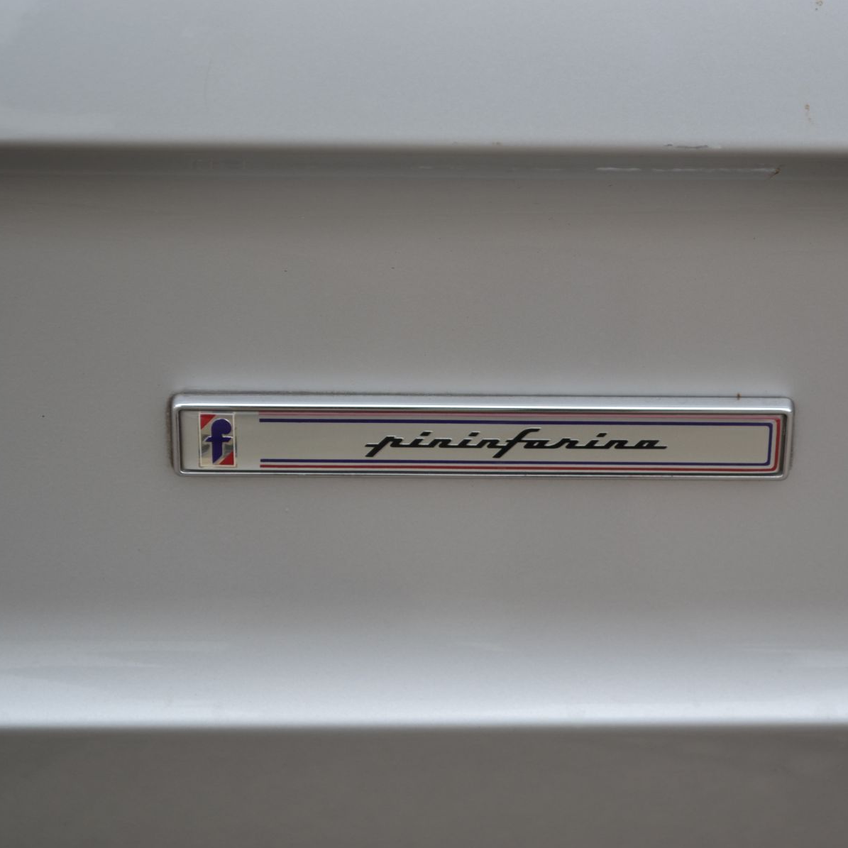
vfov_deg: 16.5
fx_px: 2928
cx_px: 517
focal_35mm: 106
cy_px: 424
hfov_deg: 16.5
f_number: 5.6
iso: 100
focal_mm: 55
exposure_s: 1/125
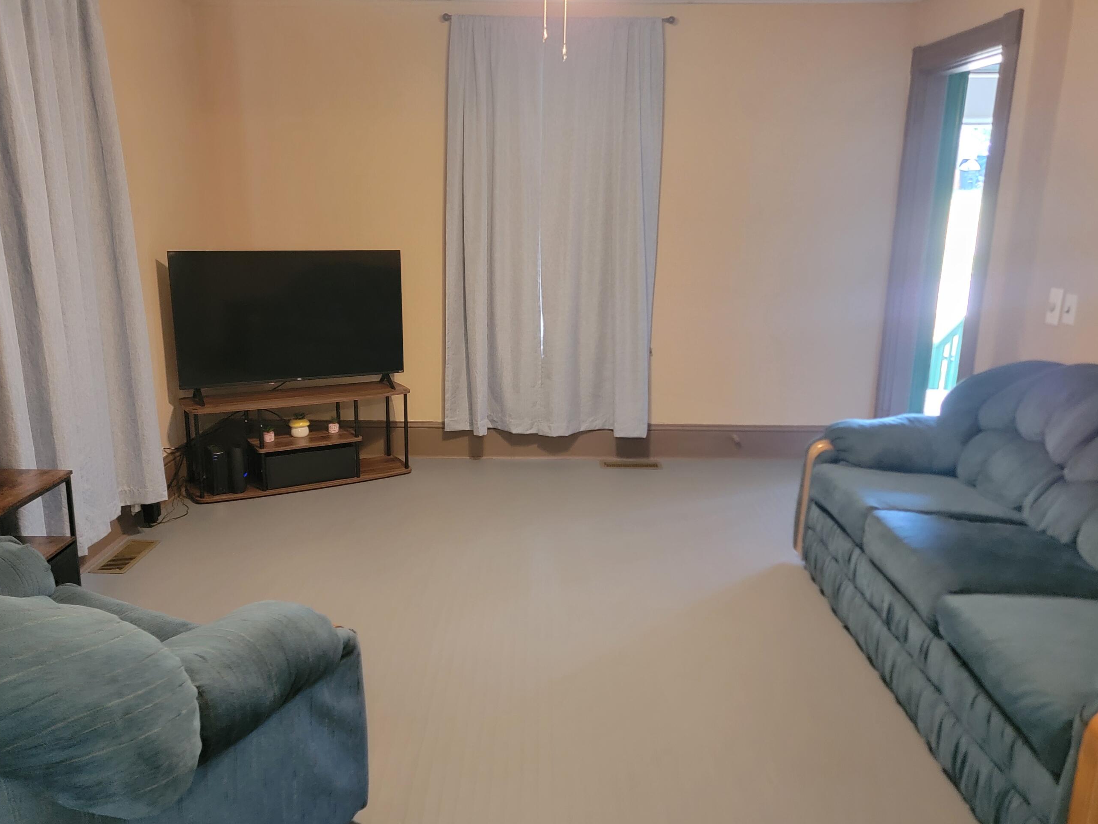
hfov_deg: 63.4
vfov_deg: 49.8
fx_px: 888
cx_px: 512
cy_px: 418
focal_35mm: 28
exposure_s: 1/40
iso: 640
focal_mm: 6.7
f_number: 1.8
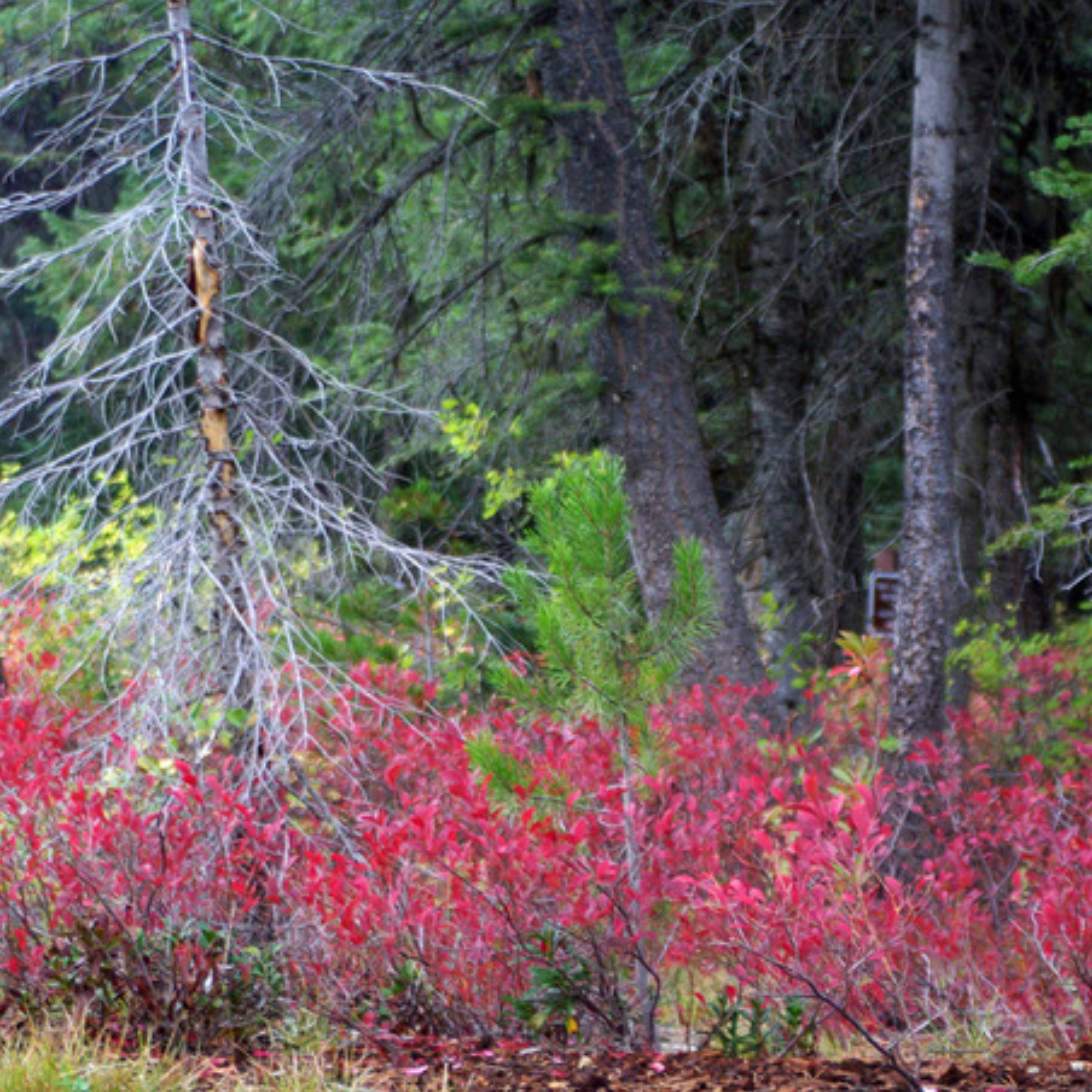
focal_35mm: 147
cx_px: 285
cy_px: 527
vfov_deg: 11.9
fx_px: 5238
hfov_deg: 11.9
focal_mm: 65
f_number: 4.5
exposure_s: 1/45
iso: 400
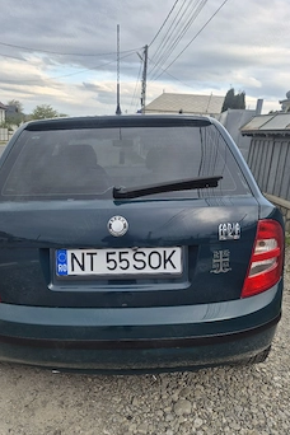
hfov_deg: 46.2
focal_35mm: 28
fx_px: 338
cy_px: 237
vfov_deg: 65.4
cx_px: 120
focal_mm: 5.4
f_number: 1.8
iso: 25
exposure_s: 1/357
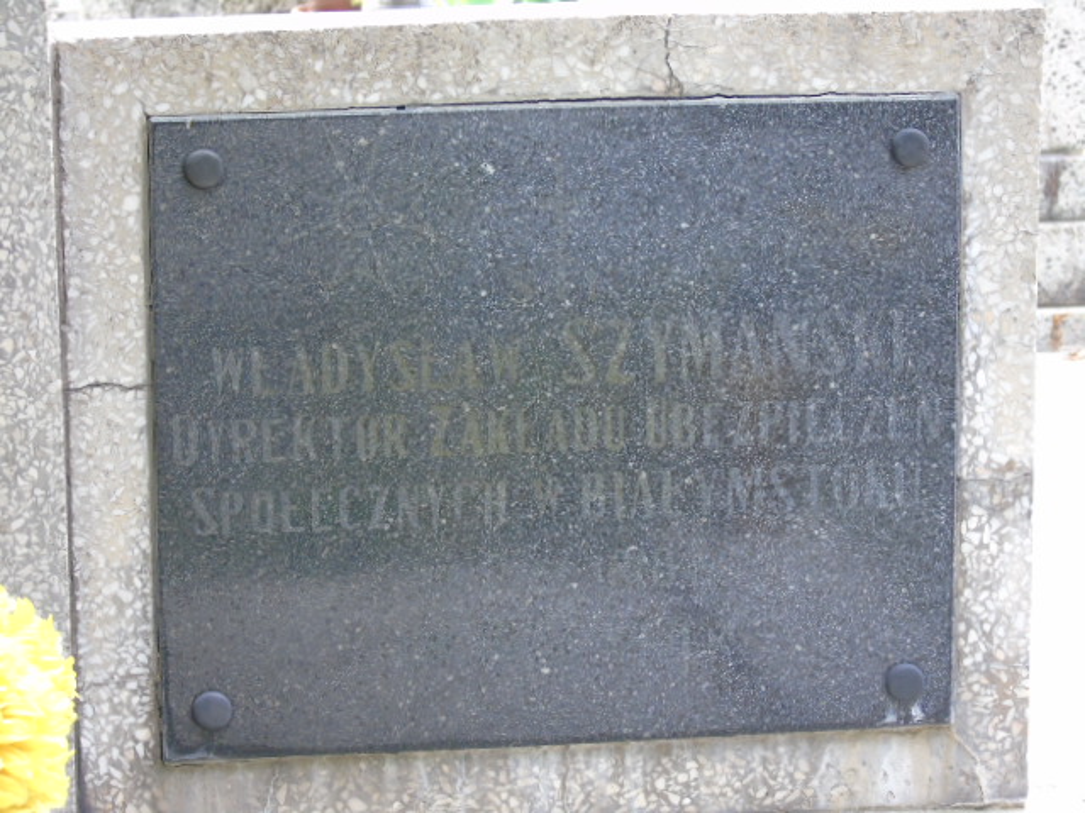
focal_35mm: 142
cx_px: 542
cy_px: 406
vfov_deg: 10.4
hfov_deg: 13.9
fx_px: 4451
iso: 400
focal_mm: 25
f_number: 4.7
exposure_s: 1/80
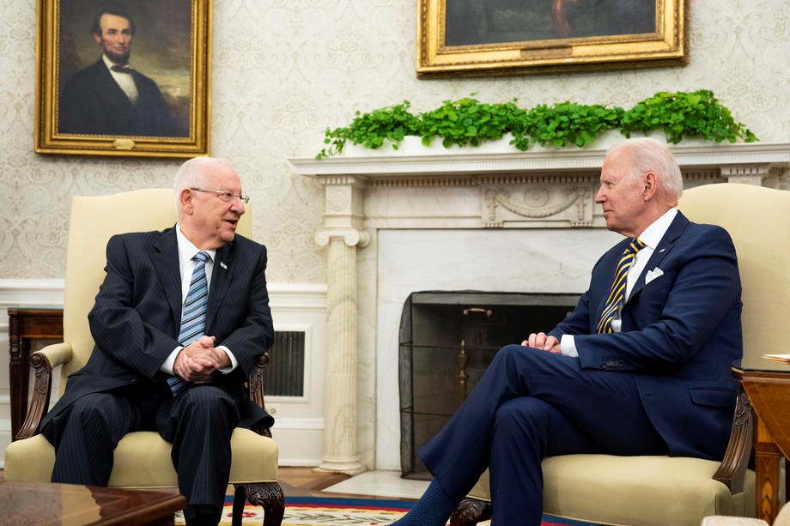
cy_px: 263
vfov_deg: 27.0
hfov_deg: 39.6
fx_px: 1097
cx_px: 395
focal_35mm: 50
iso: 2000
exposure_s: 1/200
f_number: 4
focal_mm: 50
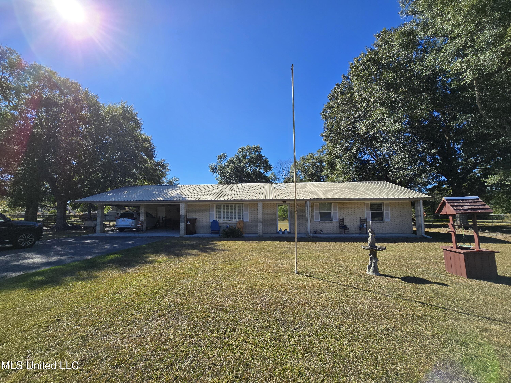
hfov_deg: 106.2
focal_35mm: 13
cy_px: 192
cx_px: 256
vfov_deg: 89.9
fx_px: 192
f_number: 2.2
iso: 50
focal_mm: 2.2
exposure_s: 1/2635
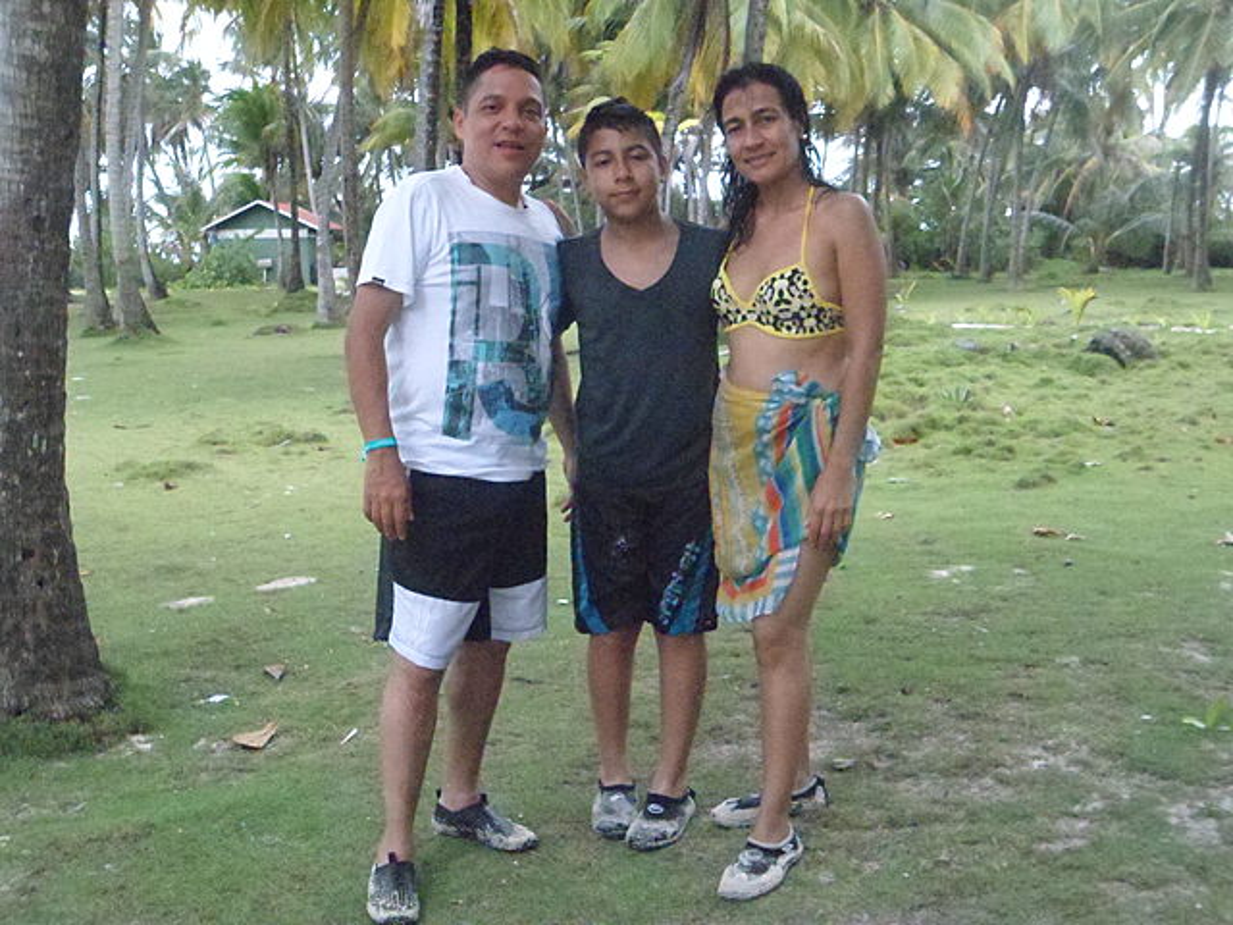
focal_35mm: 42
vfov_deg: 34.3
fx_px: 1496
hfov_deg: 44.8
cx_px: 616
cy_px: 462
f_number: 4.2
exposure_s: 1/500
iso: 1600
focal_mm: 7.8
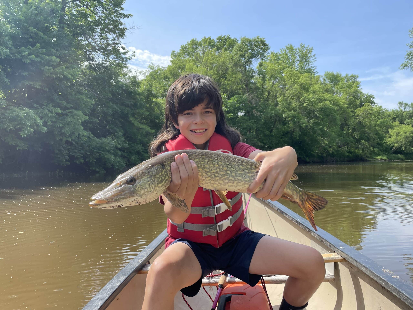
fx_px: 310
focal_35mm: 26
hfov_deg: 67.3
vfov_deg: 53.1
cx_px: 206
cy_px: 155
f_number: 1.6
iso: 32
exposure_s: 1/988
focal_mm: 4.2
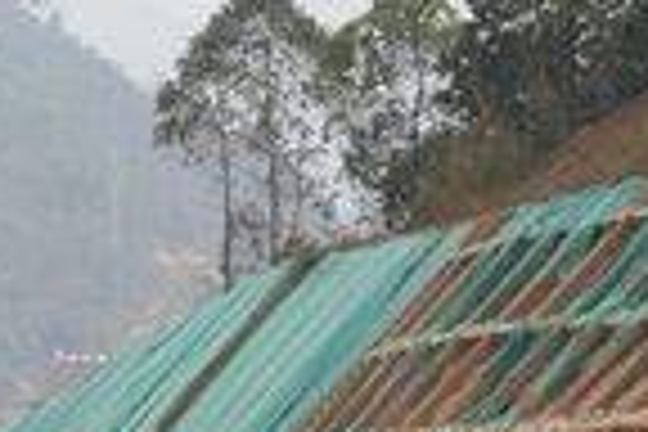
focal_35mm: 438
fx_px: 7883
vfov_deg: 3.1
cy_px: 459
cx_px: -549
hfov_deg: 4.7
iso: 100
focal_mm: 105
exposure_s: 1/800
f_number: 4
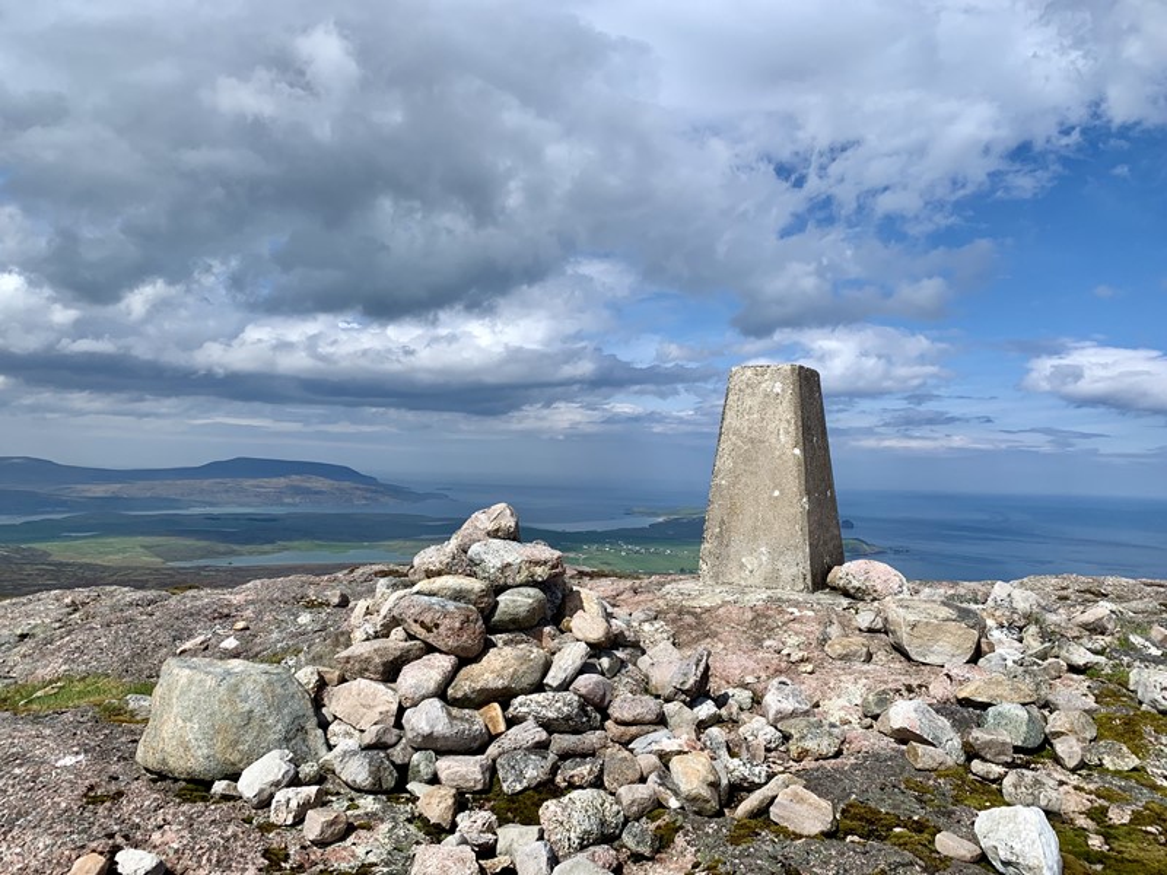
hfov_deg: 67.3
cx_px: 584
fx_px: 877
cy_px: 438
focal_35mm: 26
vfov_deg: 53.1
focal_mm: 4.25
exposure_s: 1/4902
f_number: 1.8
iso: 25
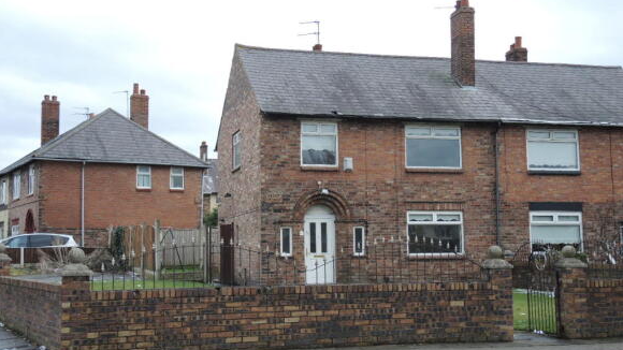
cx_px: 311
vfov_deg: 26.0
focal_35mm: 46
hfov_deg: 44.6
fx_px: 760
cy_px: 185
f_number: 2.5
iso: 80
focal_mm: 9
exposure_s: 1/200
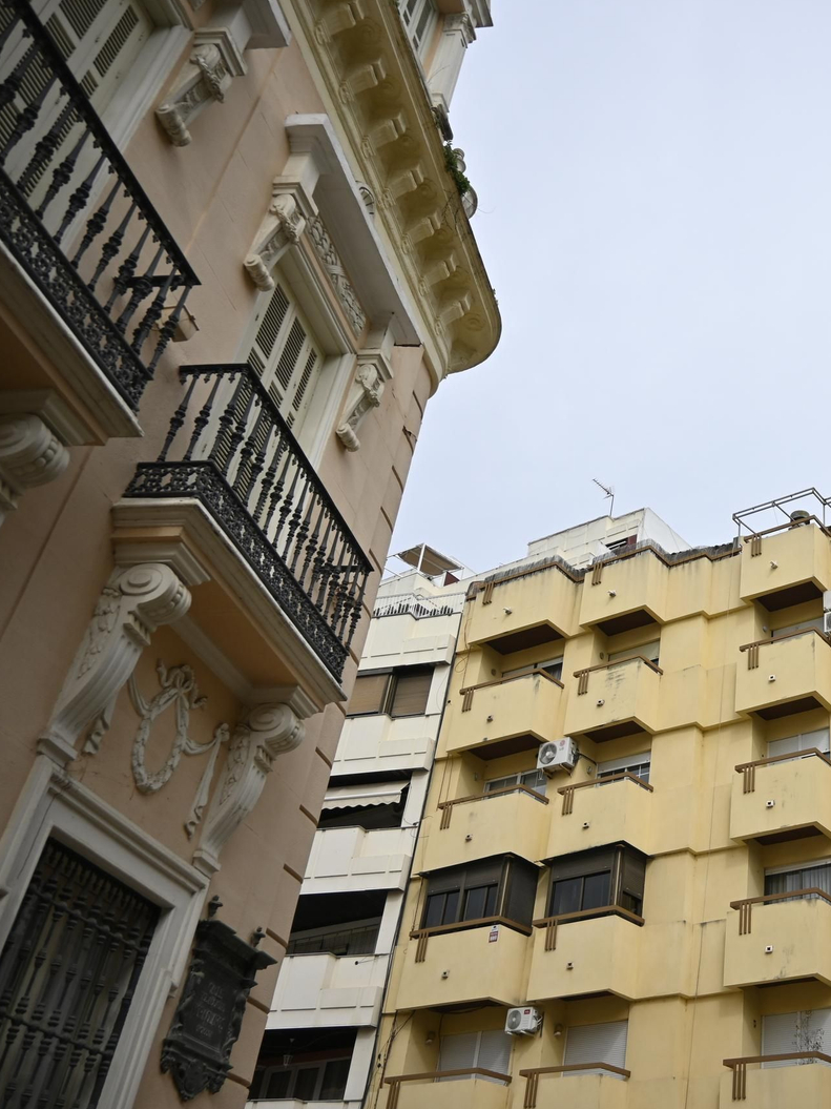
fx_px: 1121
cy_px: 556
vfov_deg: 52.6
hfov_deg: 37.7
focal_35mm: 35
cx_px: 763
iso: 100
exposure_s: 1/1600
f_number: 3.5
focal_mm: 16
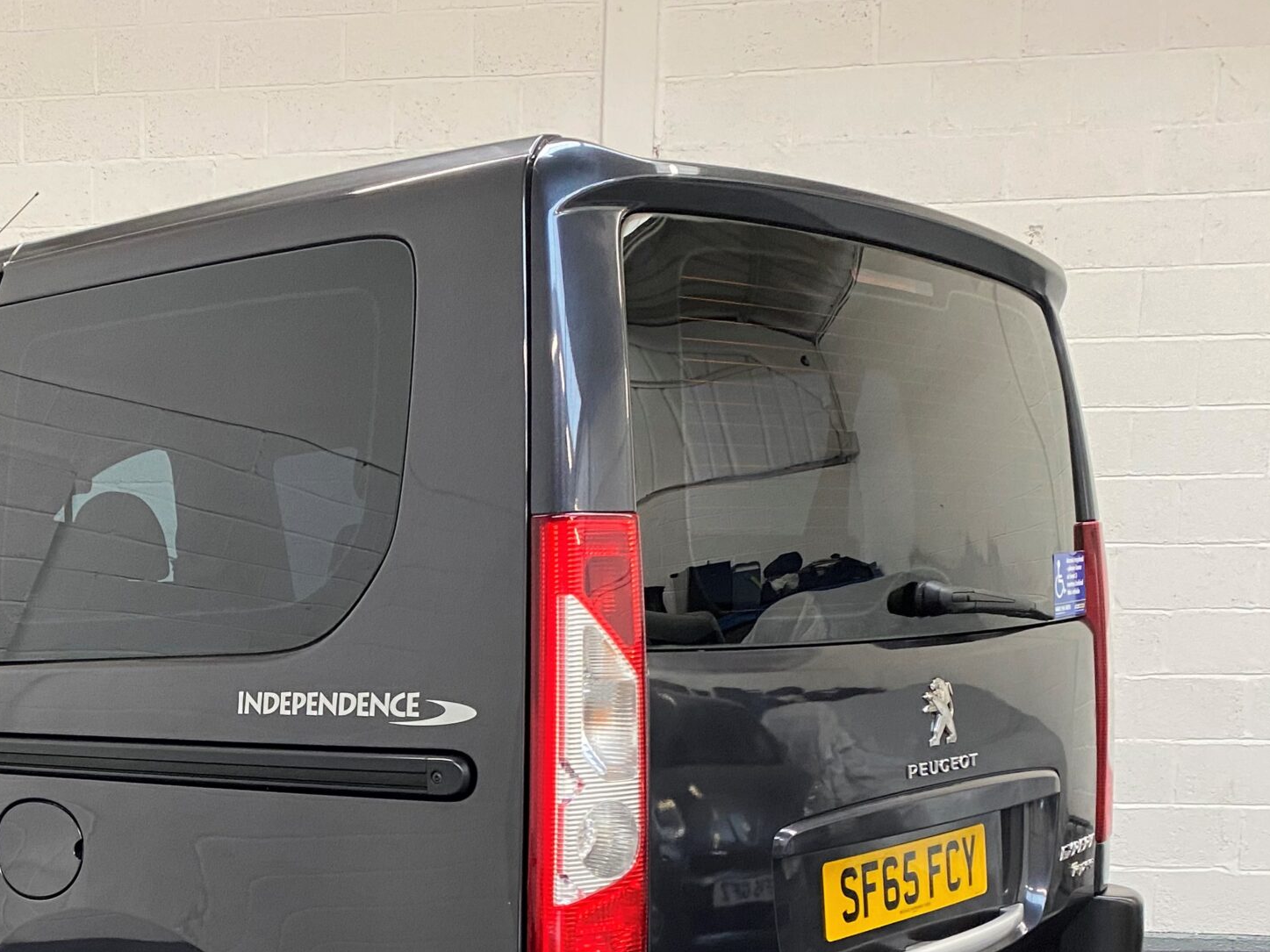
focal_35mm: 46
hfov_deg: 40.0
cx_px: 298
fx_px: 1688
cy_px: 812
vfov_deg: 30.4
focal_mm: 4.25
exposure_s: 1/50
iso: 160
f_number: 1.8
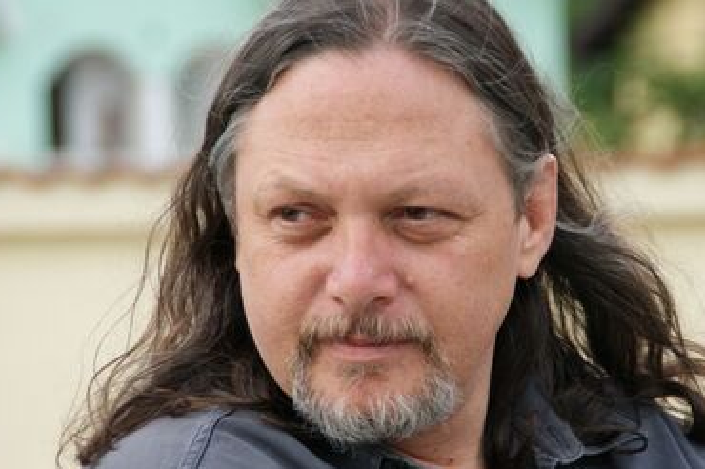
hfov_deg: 7.5
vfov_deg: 5.0
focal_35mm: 274
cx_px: 375
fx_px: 5361
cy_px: 253
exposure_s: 1/250
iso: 400
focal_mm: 150
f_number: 6.3
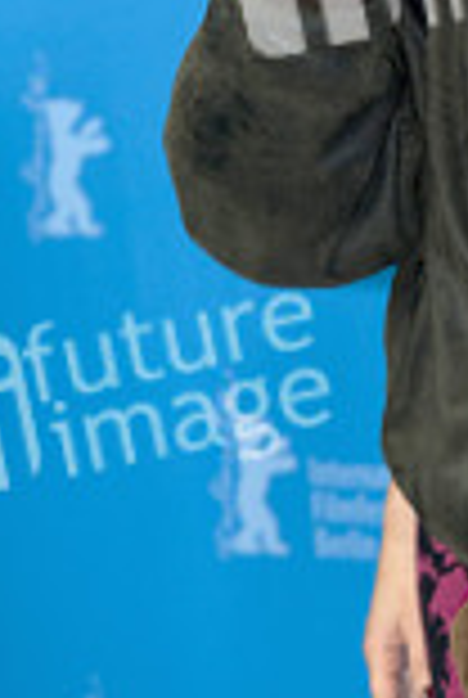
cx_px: 592
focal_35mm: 386
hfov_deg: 3.6
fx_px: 7493
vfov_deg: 5.3
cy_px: 176
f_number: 5
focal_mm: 150
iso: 1000
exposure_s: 1/250
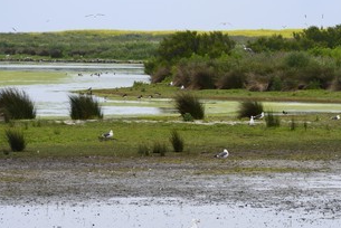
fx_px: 2607
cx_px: 211
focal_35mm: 275
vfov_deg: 5.0
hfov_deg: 7.5
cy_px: 143
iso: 800
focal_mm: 200
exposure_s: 1/250
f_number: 18
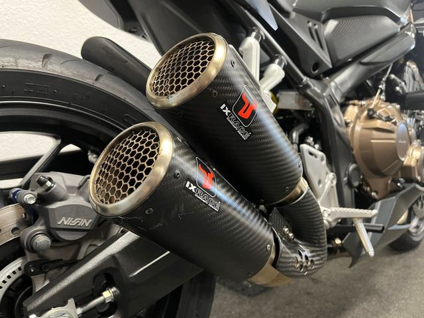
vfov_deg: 53.1
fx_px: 318
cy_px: 159
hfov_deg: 67.3
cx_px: 212
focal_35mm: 26
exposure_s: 1/33
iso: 400
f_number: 1.6
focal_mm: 5.1
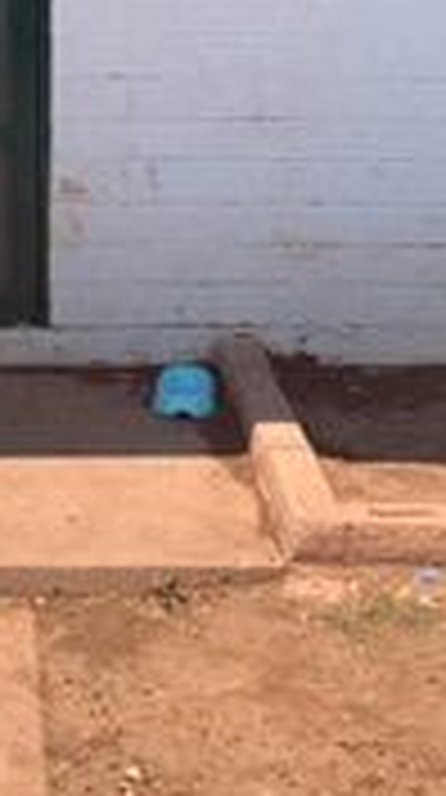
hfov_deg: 11.2
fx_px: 2259
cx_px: 63
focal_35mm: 107
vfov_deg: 18.9
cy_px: -164
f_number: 1.8
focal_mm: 4.25
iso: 25
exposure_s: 1/1779
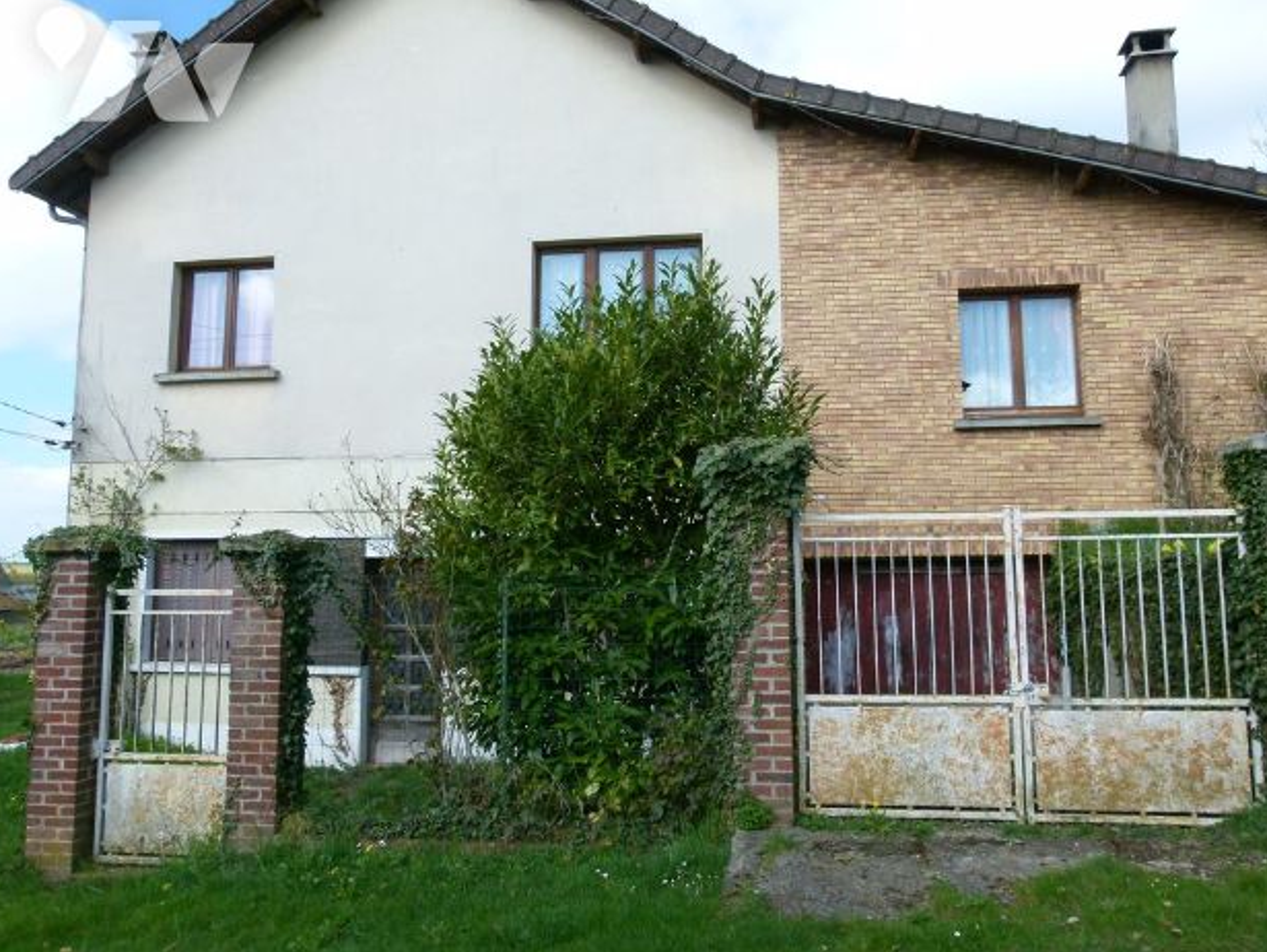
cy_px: 460
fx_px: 952
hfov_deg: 67.3
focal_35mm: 26
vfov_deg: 53.1
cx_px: 653
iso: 100
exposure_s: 1/400
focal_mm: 4.5
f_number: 4
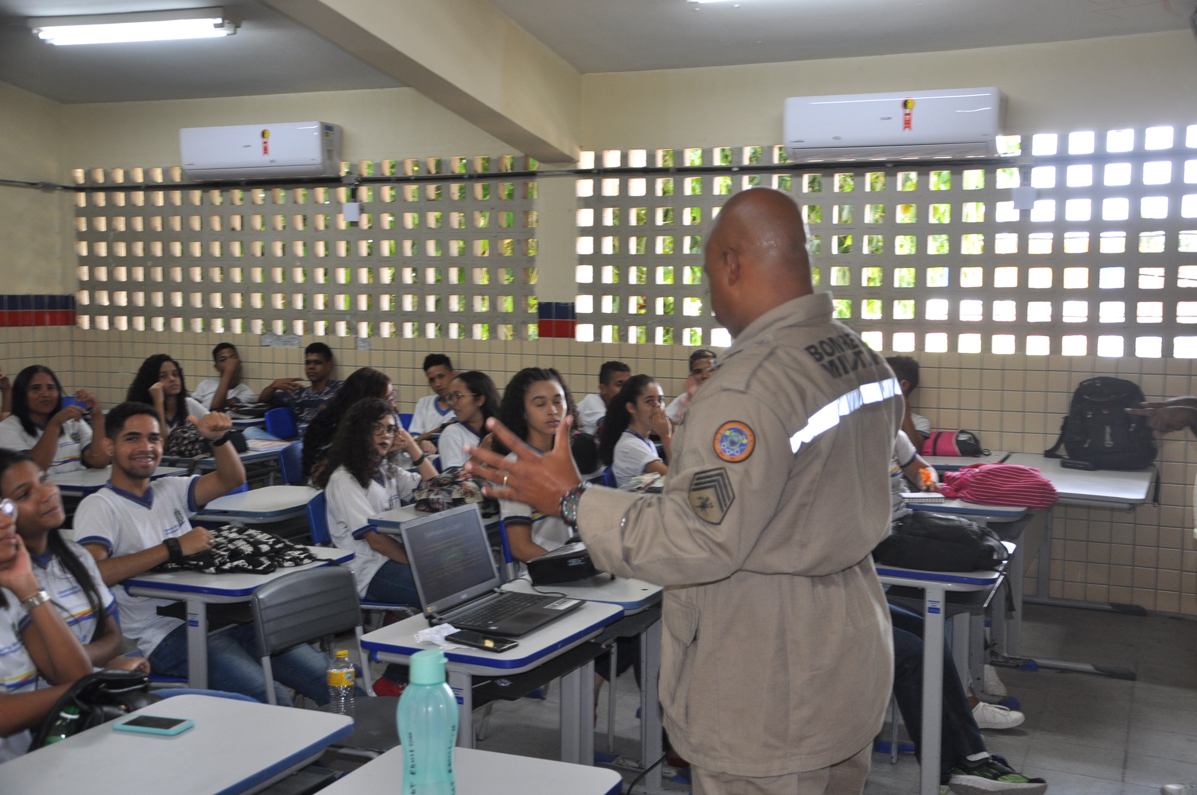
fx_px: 1295
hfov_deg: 49.6
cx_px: 598
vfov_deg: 34.1
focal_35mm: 39
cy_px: 398
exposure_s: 1/60
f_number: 4
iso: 400
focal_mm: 26
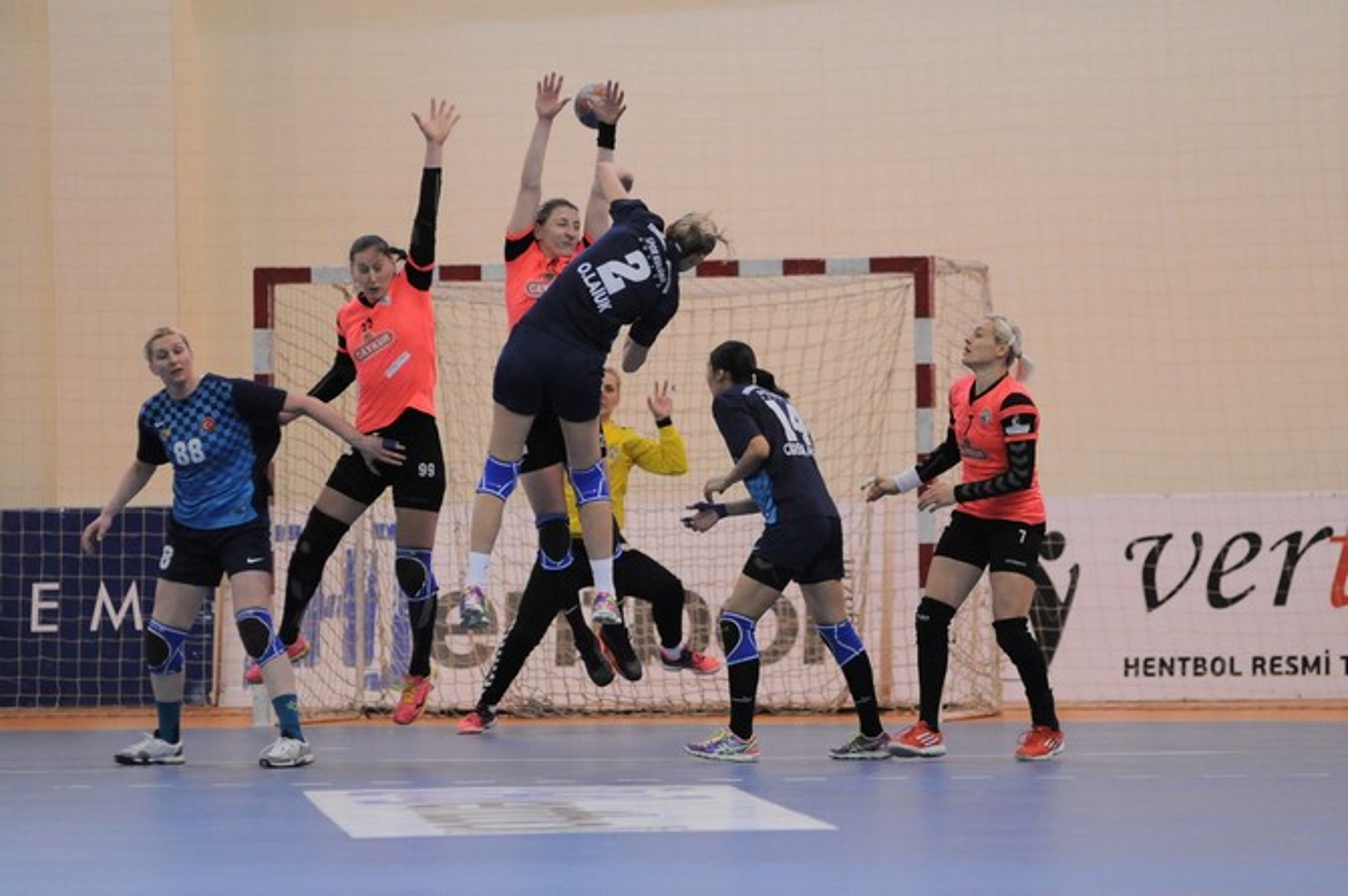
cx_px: 674
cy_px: 448
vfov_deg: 5.4
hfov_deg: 8.1
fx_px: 9537
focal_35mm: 255
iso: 2000
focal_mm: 170
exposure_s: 1/500
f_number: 2.8
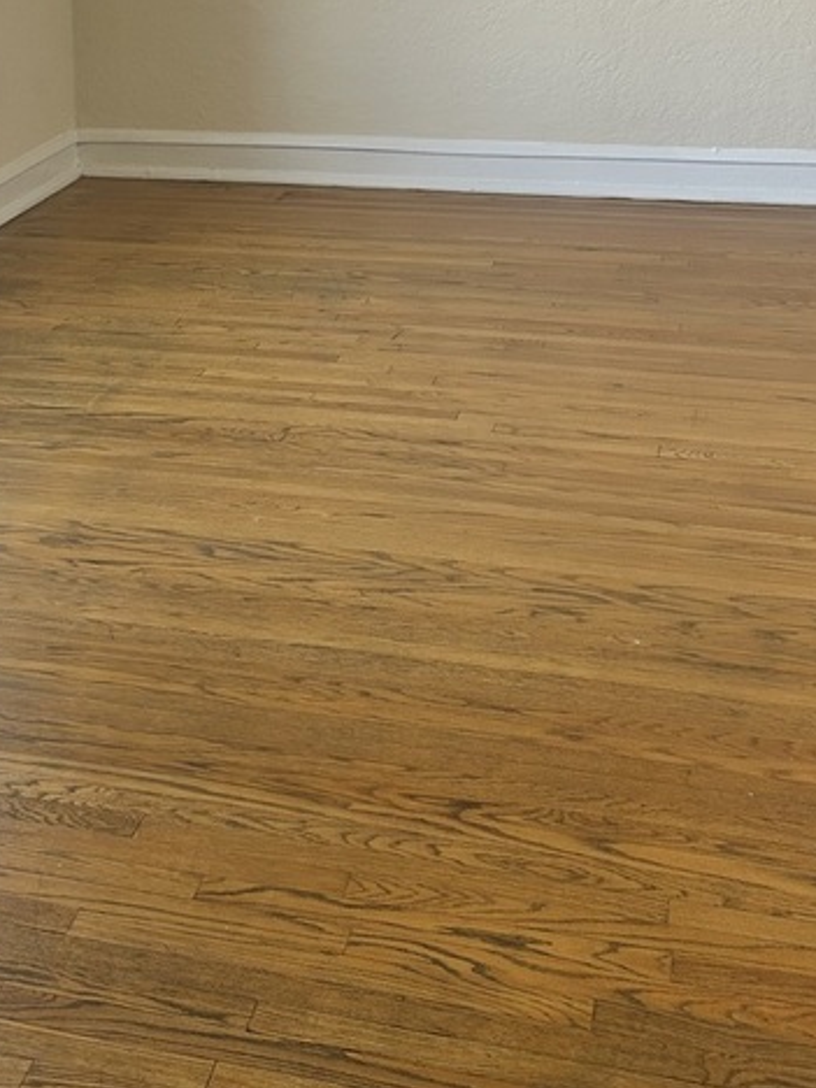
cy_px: 151
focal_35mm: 60
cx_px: 126
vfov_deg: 31.0
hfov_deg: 23.9
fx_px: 1886
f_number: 1.5
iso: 64
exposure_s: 1/121
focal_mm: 5.7
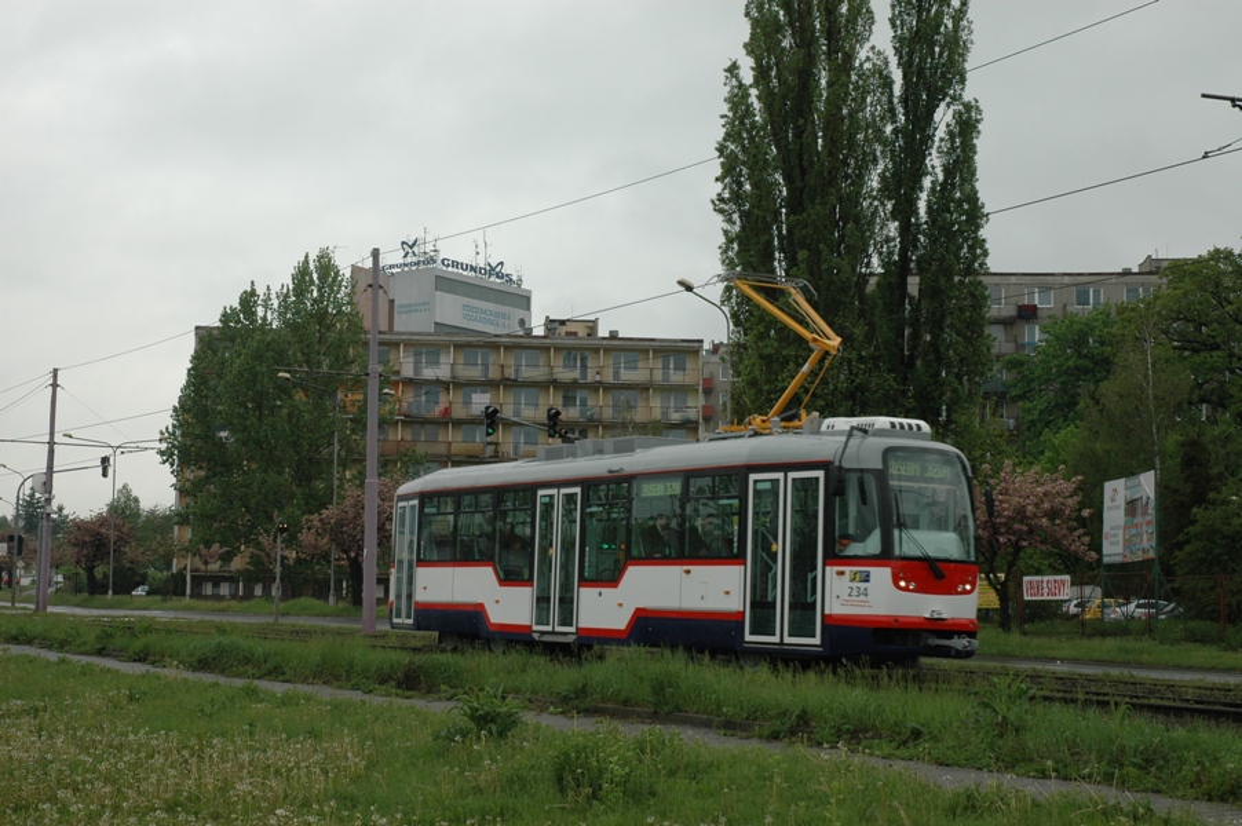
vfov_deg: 22.6
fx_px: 2068
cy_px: 413
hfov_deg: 33.4
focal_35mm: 60
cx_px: 621
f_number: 9
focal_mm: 40
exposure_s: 1/320
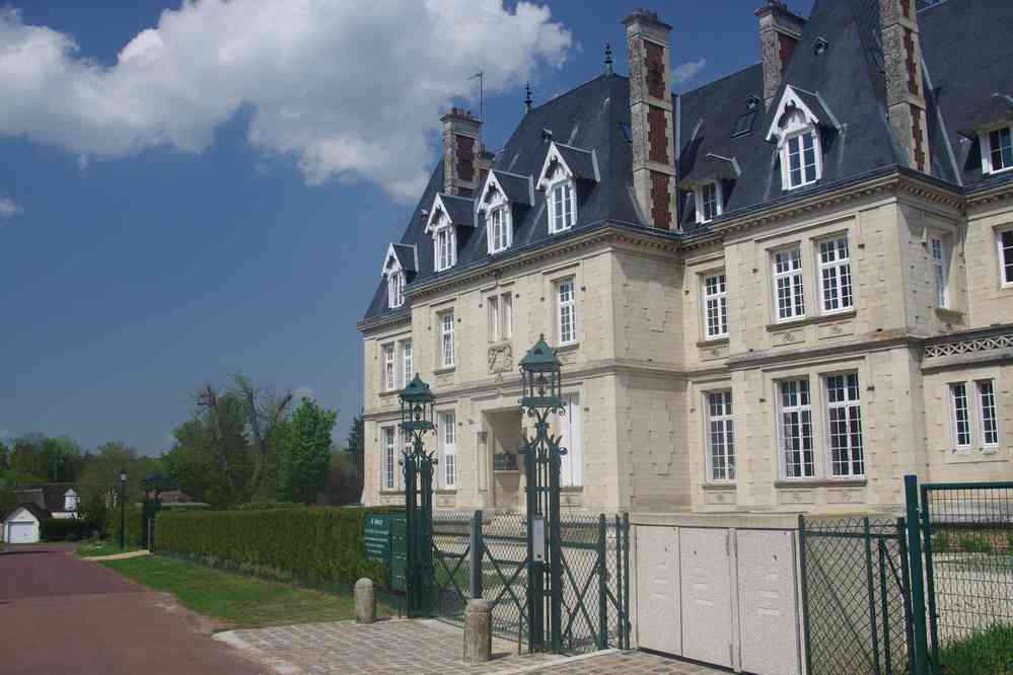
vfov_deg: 38.4
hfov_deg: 55.1
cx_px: 506
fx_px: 971
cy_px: 338
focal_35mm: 34
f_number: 11
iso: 200
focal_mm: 23
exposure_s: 1/125
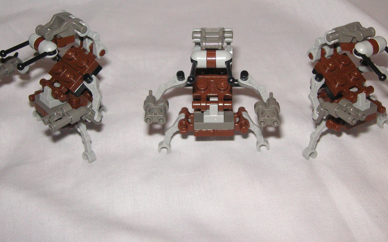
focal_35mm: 49
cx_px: 198
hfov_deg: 41.0
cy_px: 85
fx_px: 518
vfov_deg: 26.2
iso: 160
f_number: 6.7
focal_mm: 6.1
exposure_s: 1/45
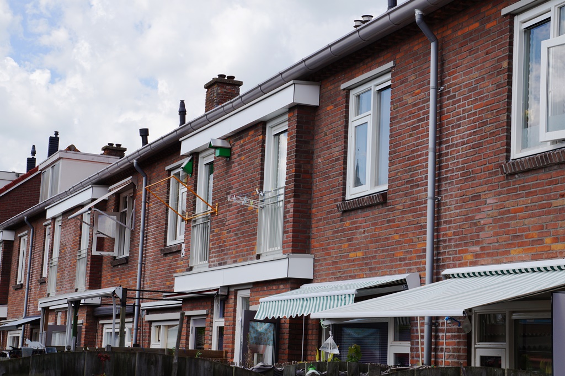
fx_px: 1177
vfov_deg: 18.2
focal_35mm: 75
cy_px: 188
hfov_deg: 27.0
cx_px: 282
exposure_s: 1/160
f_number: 10
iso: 100
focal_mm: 50
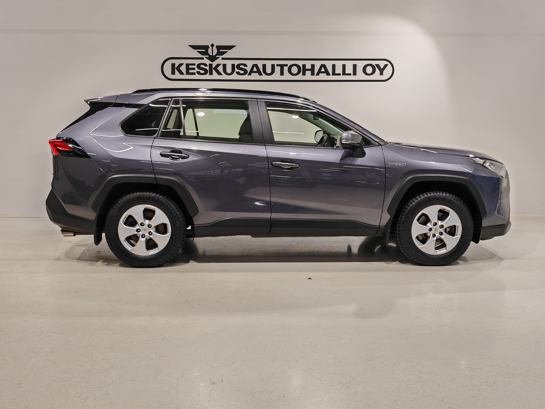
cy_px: 204
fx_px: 535
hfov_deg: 54.0
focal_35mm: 34
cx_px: 272
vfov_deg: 41.8
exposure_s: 1/100
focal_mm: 5.4
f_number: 1.6
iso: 100
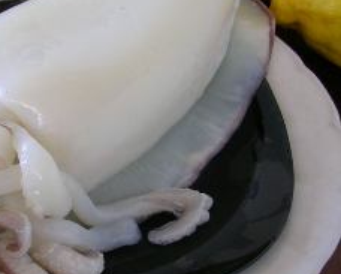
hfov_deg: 28.9
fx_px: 657
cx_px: 114
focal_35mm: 65
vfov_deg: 23.5
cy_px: 159
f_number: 2.8
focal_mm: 5.8
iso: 50
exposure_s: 1/72.4
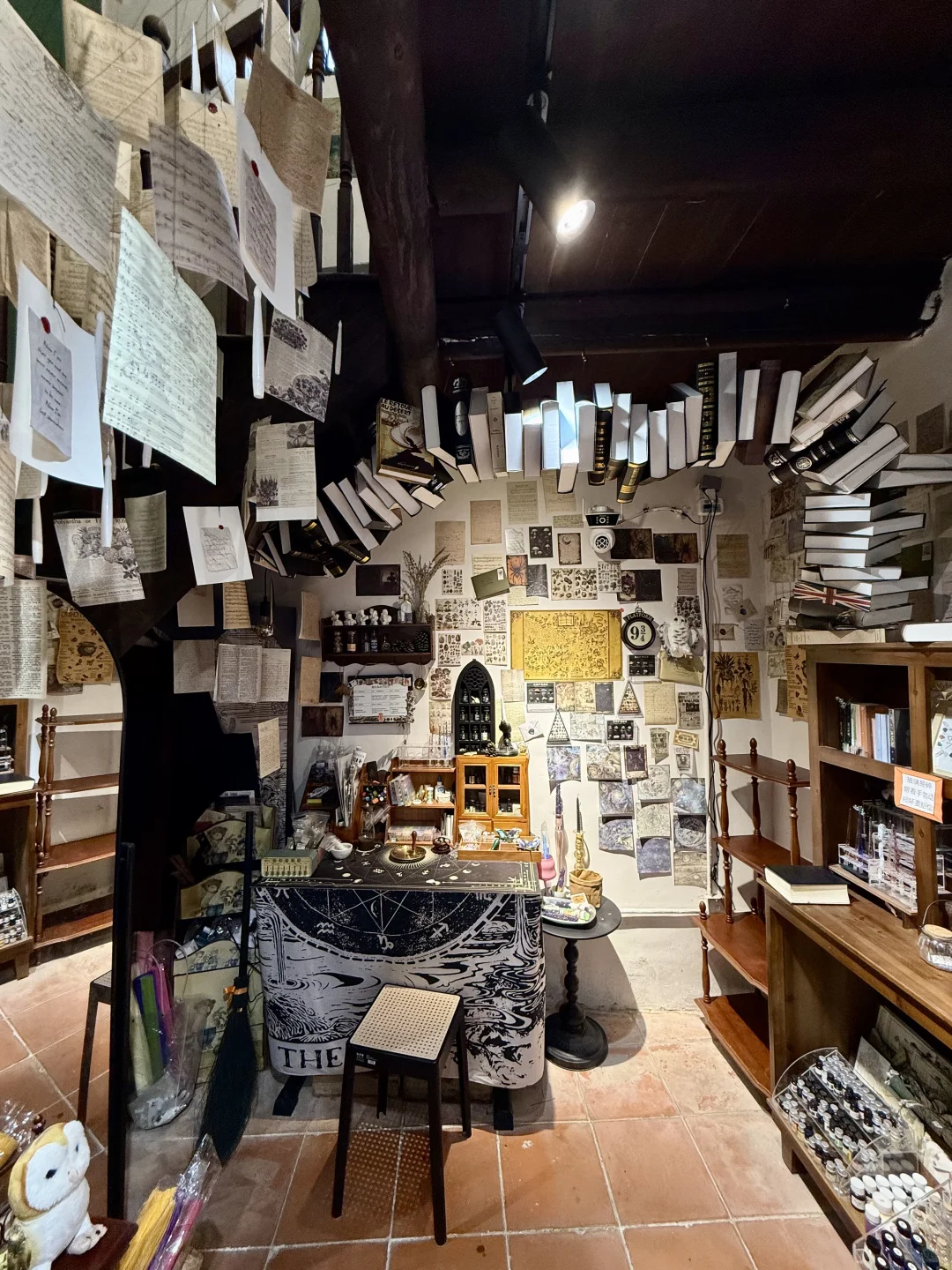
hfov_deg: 85.7
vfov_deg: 102.1
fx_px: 513
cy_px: 635
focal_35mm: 14
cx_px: 476
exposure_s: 1/100
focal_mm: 2.22
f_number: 2.2
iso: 160
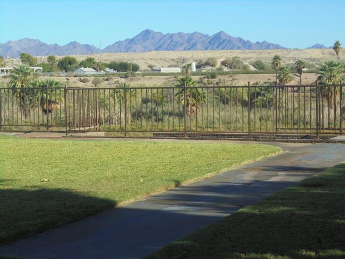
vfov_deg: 17.8
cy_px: 130
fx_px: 827
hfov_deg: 23.6
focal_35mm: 83
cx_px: 172
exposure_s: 1/250
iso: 100
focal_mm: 14.9
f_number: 6.7
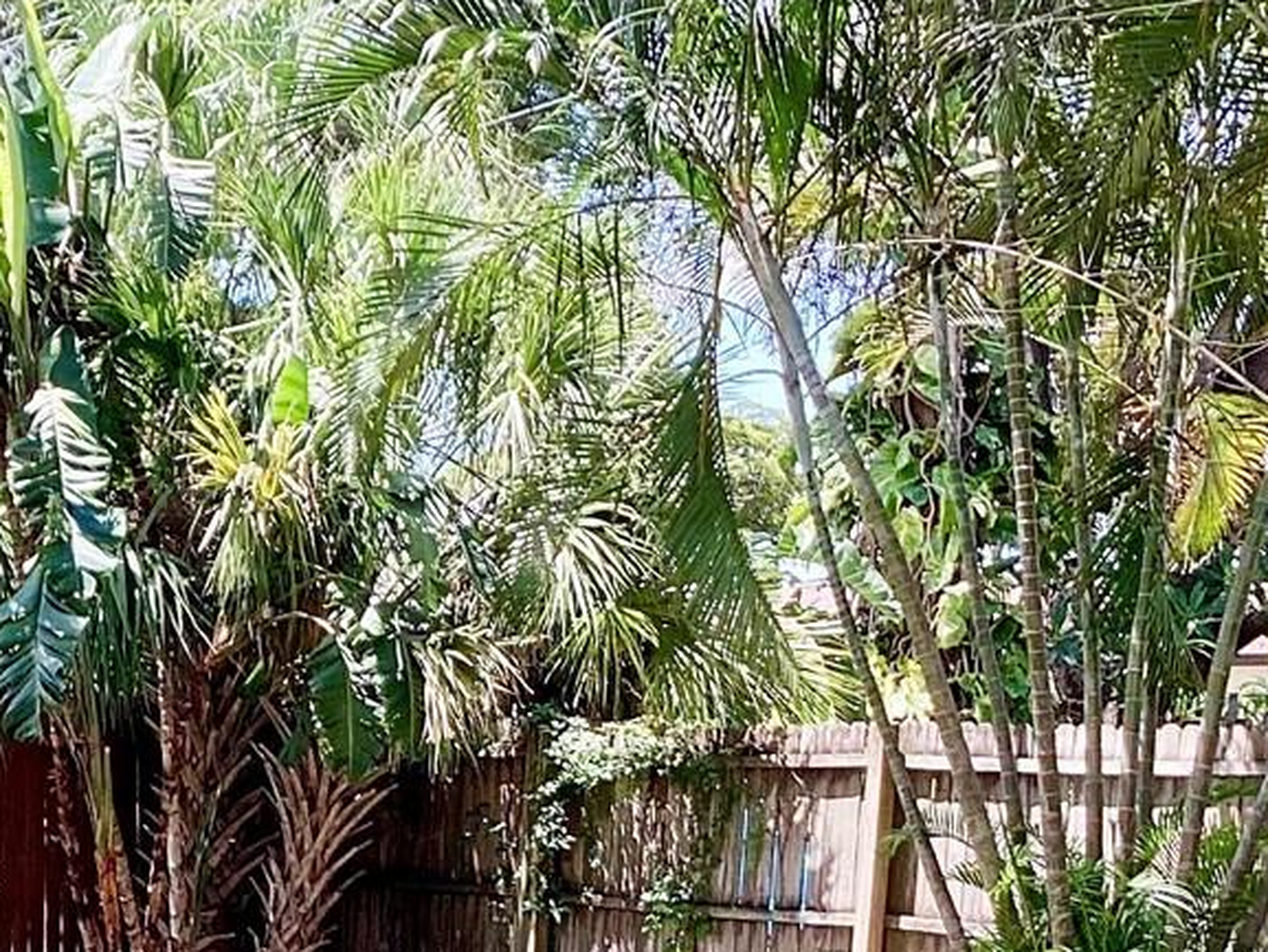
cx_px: -149
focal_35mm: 86
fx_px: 3151
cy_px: 912
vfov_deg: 16.9
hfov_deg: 21.5
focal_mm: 3.3
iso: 25
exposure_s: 1/132
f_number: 2.4
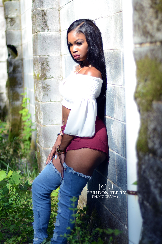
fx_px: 509
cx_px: 81
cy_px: 122
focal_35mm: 75
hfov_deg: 18.1
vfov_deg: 27.0
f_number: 1.8
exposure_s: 1/1600
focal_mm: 50
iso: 100
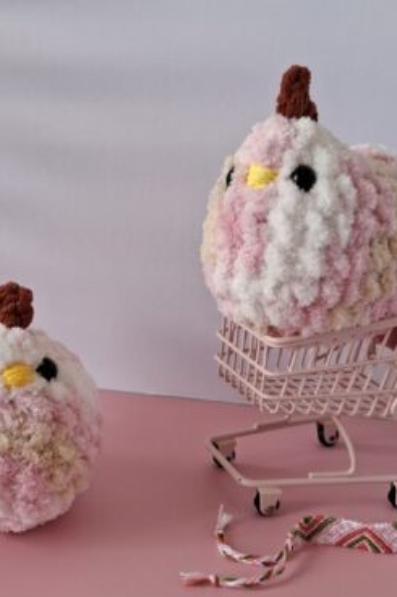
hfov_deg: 49.4
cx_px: 175
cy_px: 310
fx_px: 430
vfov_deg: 69.4
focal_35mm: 26
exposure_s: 1/120
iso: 100
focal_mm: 5.54
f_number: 1.8
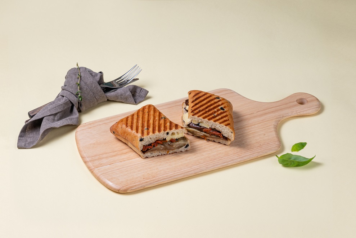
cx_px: 178
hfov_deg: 19.5
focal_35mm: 105
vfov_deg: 13.0
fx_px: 1039
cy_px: 119
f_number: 11
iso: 125
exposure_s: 1/125
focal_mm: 70
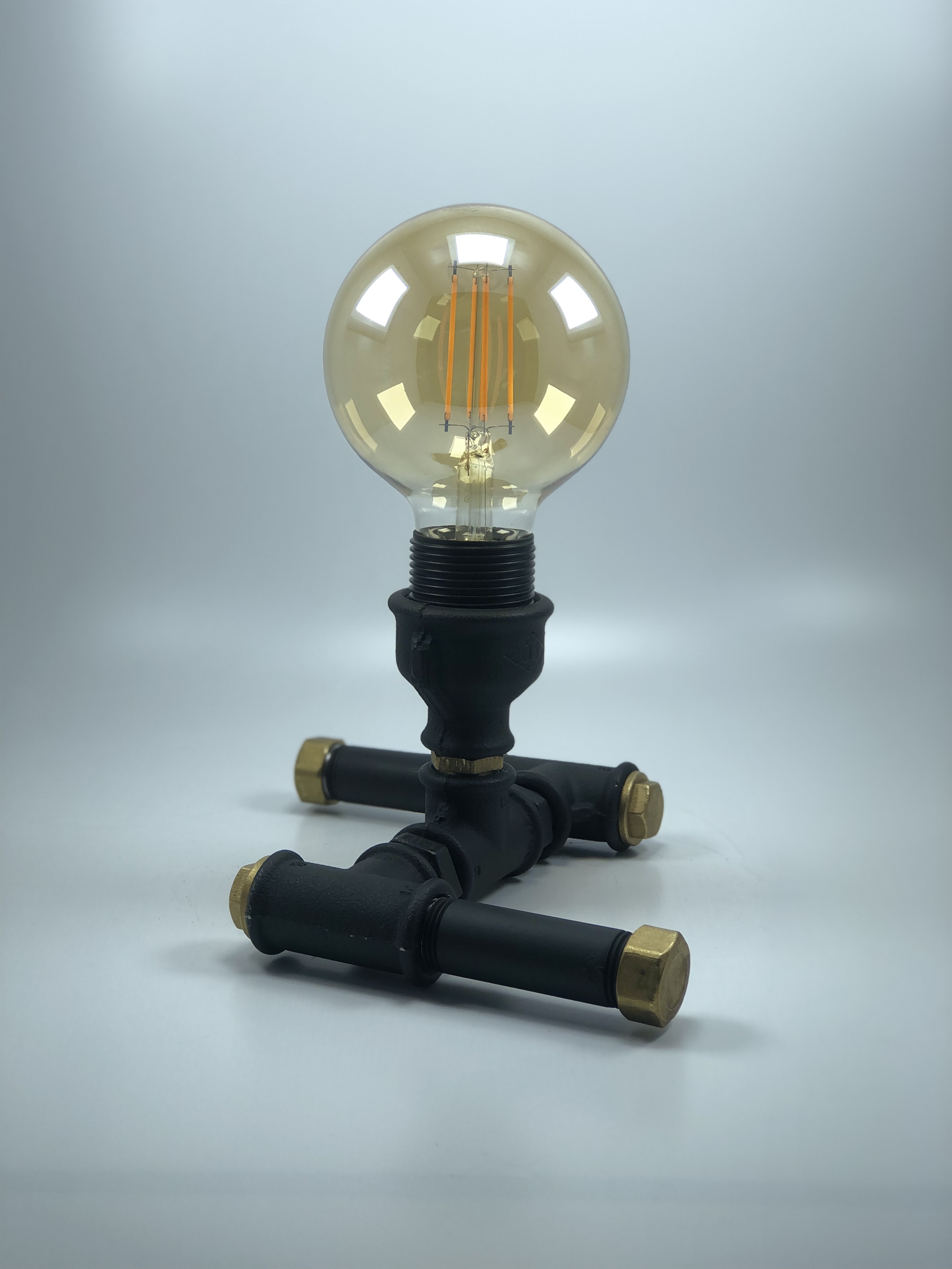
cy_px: 634
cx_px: 476
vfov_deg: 33.8
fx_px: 2090
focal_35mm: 57
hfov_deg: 25.7
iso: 20
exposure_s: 1/121
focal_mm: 6.6
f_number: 2.8
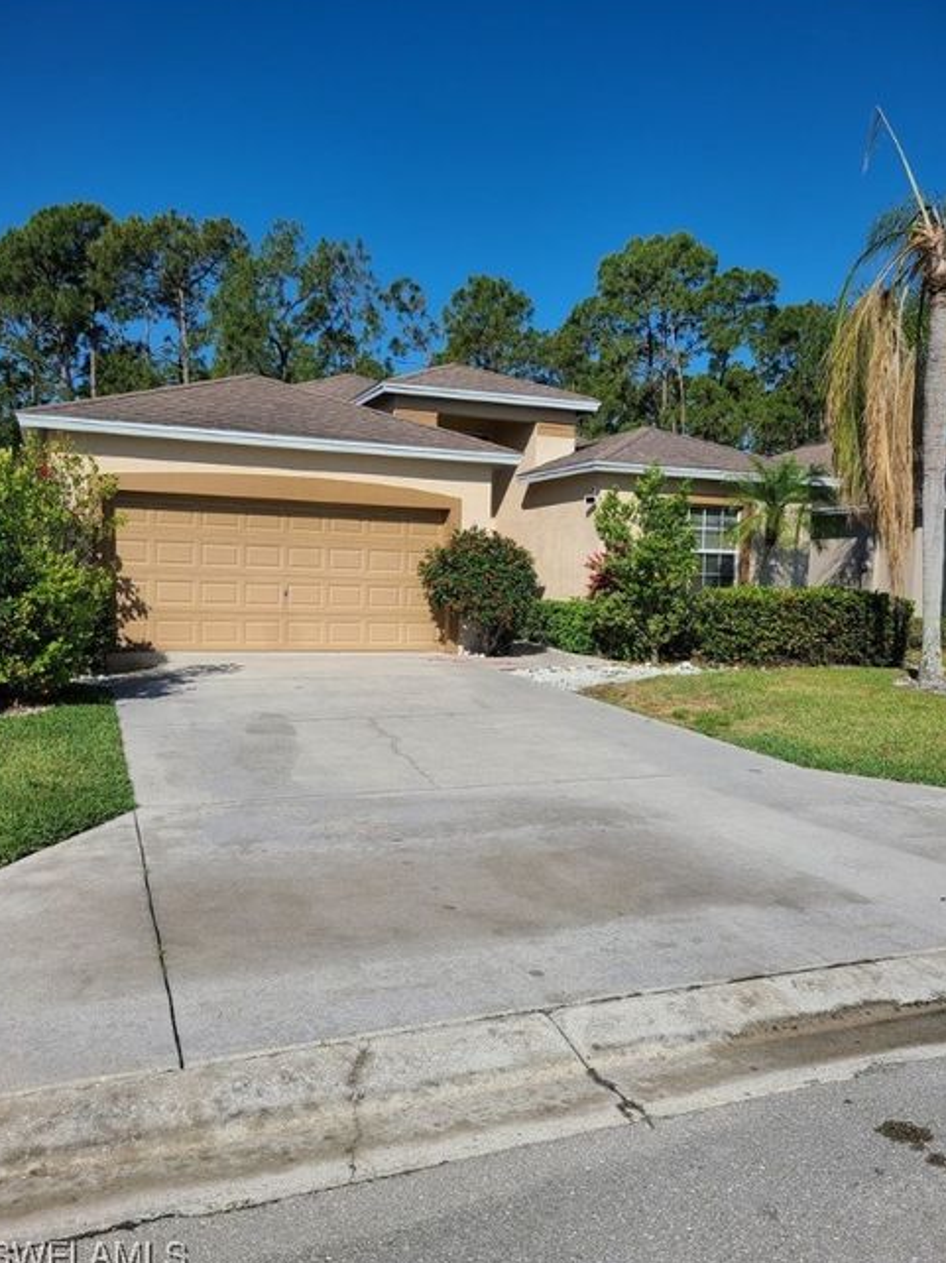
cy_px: 638
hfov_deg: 51.3
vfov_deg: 65.3
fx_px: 984
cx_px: 470
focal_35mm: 27
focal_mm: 5.4
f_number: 1.8
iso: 40
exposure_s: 1/3988
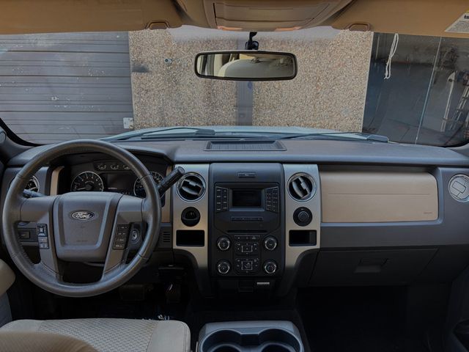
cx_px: 234
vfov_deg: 53.1
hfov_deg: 67.3
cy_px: 176
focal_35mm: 26
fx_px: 352
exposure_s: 1/122
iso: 50
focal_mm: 5.96
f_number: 1.6
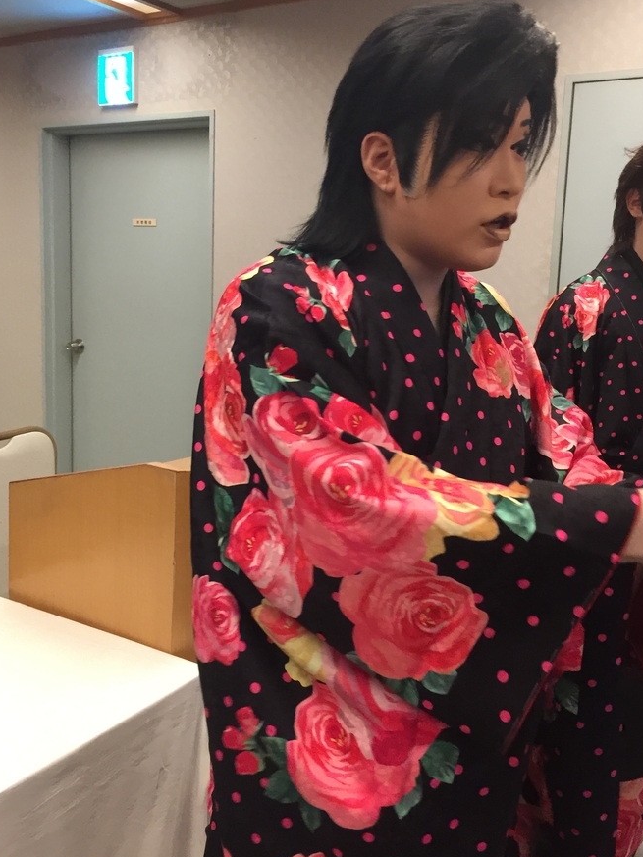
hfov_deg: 41.8
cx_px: 317
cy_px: 393
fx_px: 842
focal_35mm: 34
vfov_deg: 53.9
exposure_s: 1/15
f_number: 2.2
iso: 125
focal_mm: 4.15
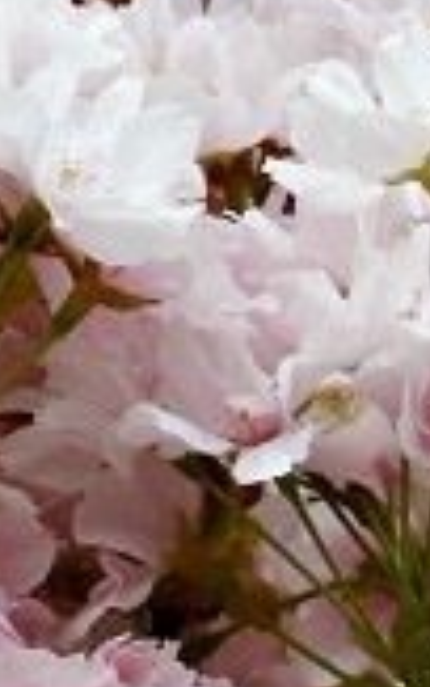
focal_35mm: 405
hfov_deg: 3.2
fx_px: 7587
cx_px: 101
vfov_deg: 5.2
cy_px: 906
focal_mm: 15.54
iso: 64
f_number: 3.6
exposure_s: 1/180
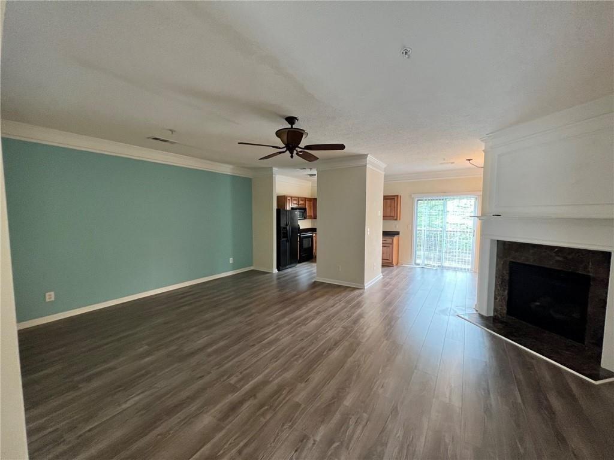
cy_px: 230
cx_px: 307
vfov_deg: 89.9
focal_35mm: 13
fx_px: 231
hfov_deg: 106.2
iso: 320
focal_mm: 1.57
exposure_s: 1/60
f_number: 1.8
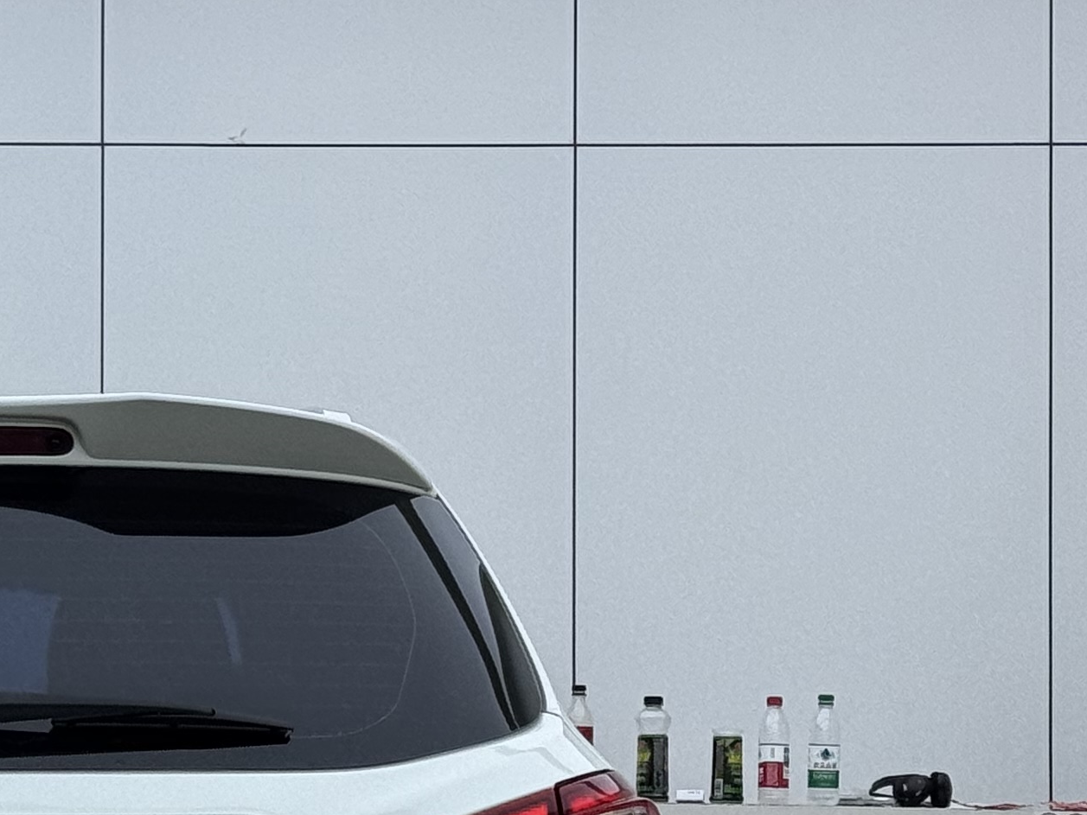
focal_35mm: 154
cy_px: 735
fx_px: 4836
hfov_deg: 12.6
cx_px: -156
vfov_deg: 9.6
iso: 64
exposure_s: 1/527
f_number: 1.78
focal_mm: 6.76
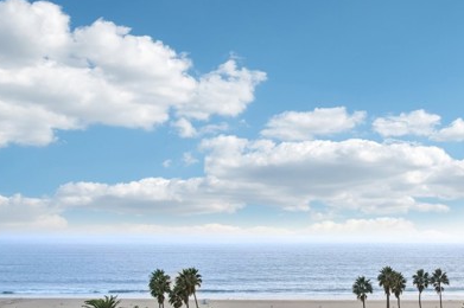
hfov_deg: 50.0
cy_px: 230
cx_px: 371
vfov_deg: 36.0
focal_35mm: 36
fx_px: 464
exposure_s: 1/800
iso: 130
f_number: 2.8
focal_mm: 8.4
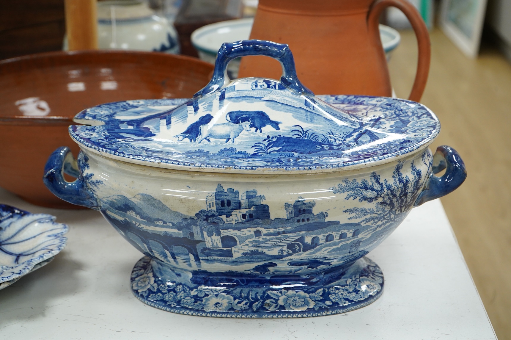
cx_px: 256
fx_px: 993
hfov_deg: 28.9
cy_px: 170
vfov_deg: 19.4
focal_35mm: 70
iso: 2500
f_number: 8
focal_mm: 70
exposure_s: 1/125
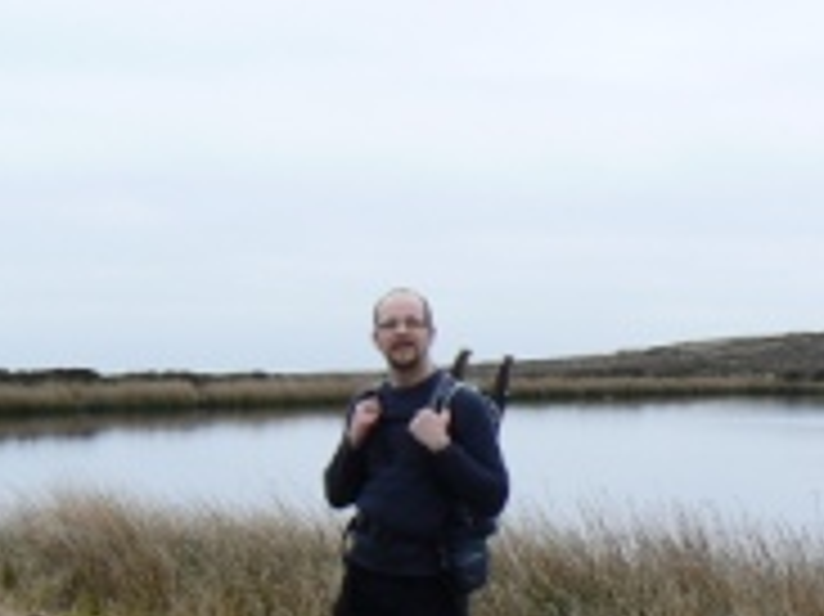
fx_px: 2022
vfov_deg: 17.2
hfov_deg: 23.0
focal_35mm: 85
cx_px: 293
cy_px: 504
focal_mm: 6
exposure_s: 1/320
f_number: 5.6
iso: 80
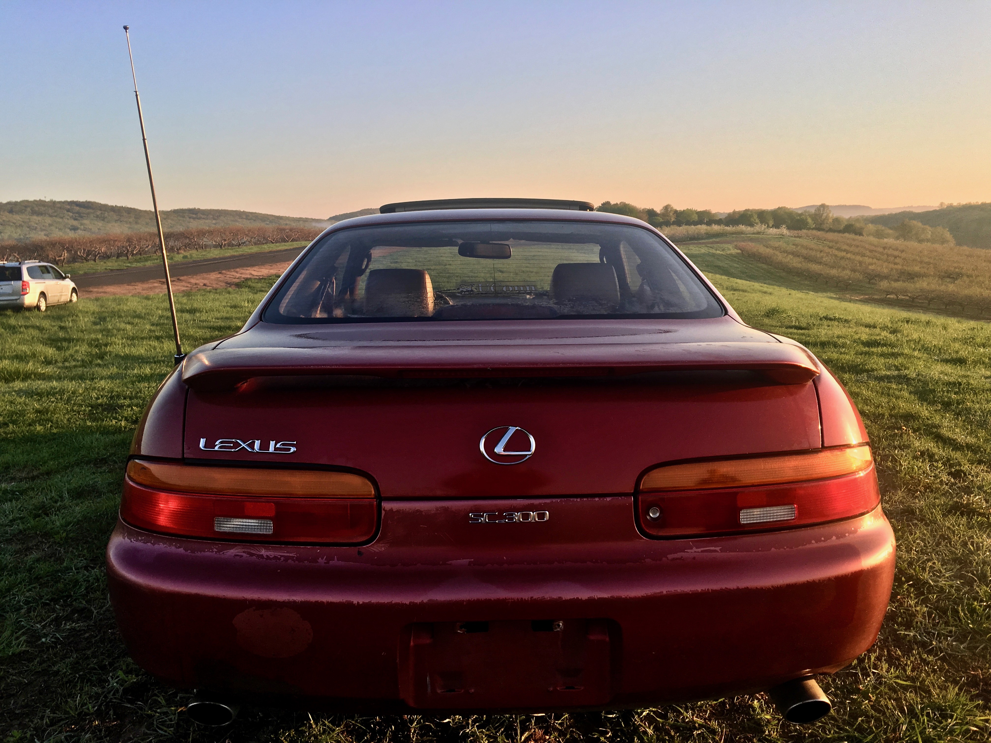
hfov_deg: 61.7
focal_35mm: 29
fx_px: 830
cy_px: 372
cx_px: 496
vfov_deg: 48.2
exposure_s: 1/407
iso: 25
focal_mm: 4.15
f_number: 2.2
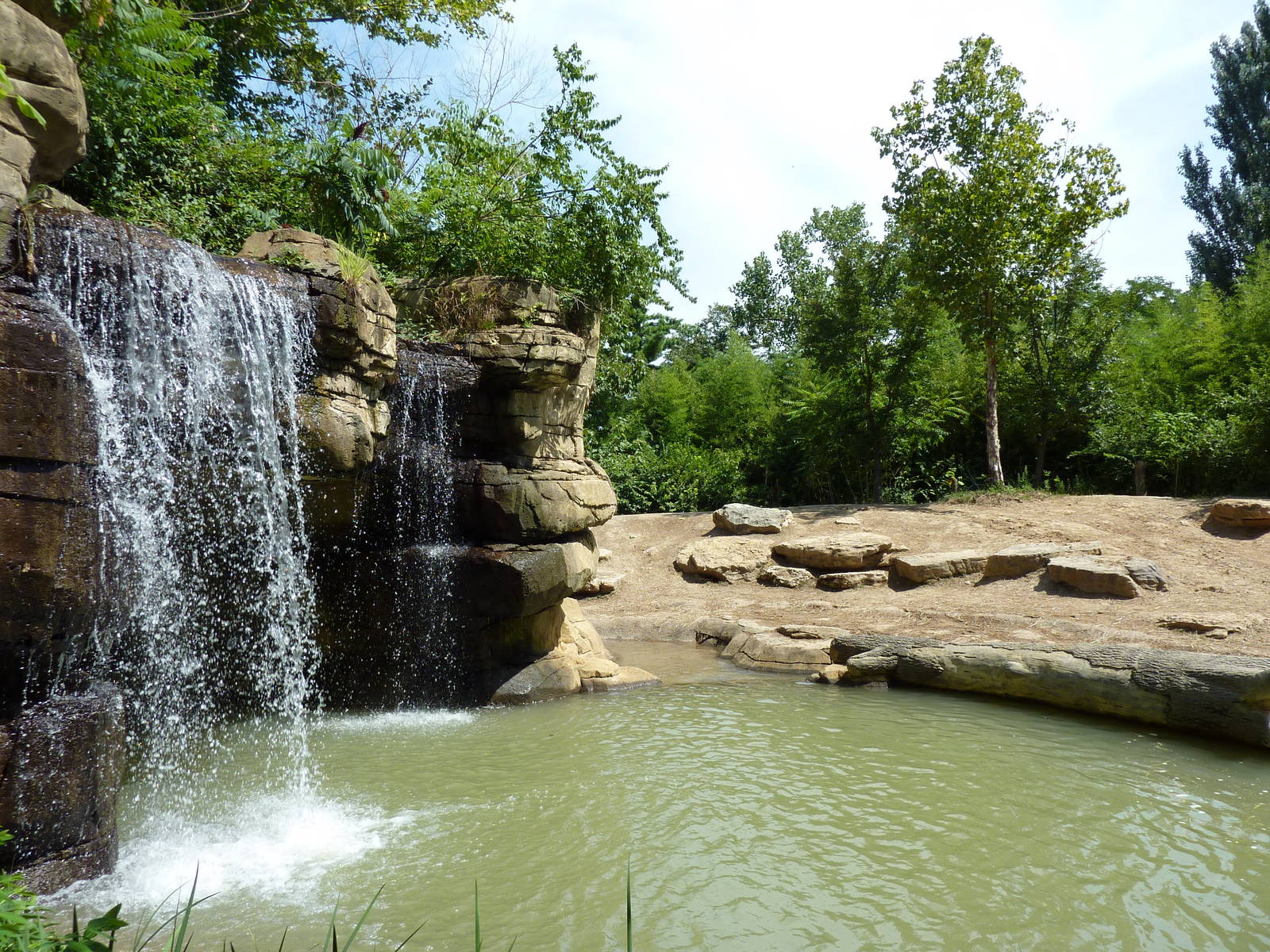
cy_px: 476
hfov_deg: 69.4
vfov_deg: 54.9
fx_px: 917
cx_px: 635
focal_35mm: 25
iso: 80
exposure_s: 1/640
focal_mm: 4.1
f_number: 3.5
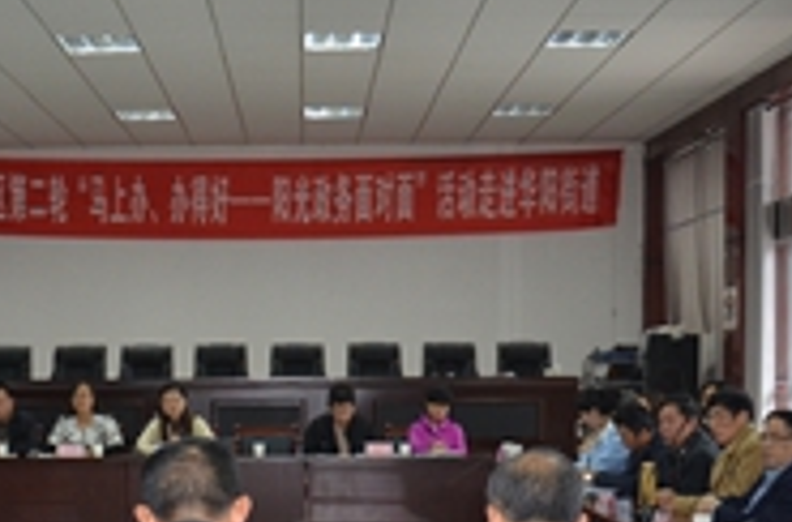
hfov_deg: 27.3
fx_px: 1601
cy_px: 511
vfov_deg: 18.1
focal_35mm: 73
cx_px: 180
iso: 800
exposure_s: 1/60
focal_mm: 18
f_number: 3.5
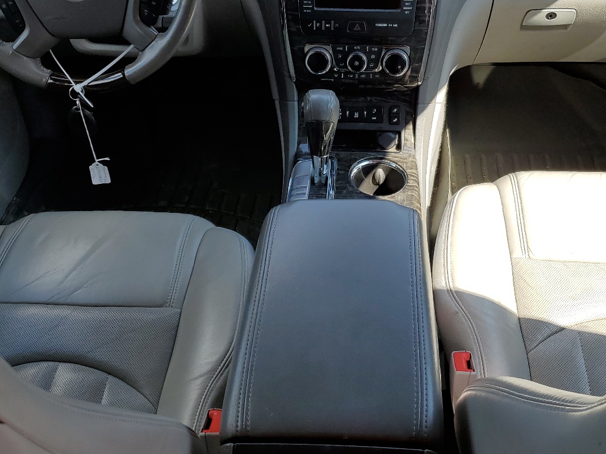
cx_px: 337
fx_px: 683
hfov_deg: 47.8
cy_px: 145
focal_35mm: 39
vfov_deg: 36.4
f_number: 1.5
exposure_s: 1/667
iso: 50
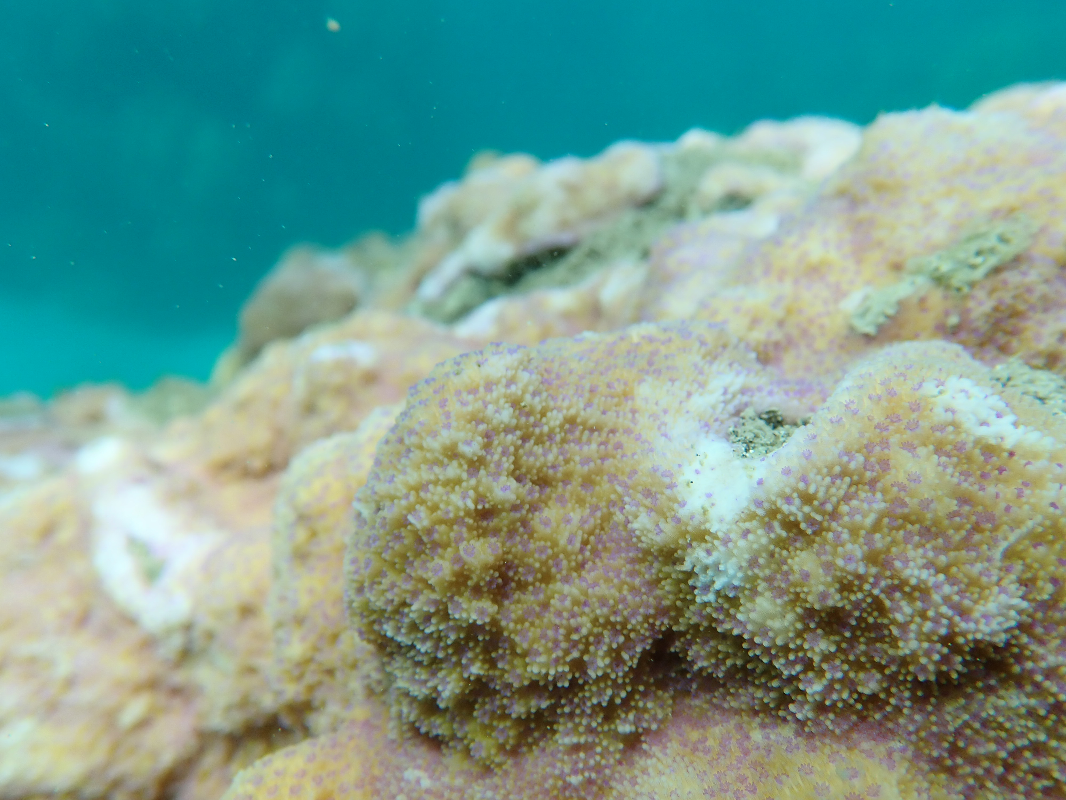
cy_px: 400
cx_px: 533
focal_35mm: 30
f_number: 3.2
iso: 100
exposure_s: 1/500
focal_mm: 5.5
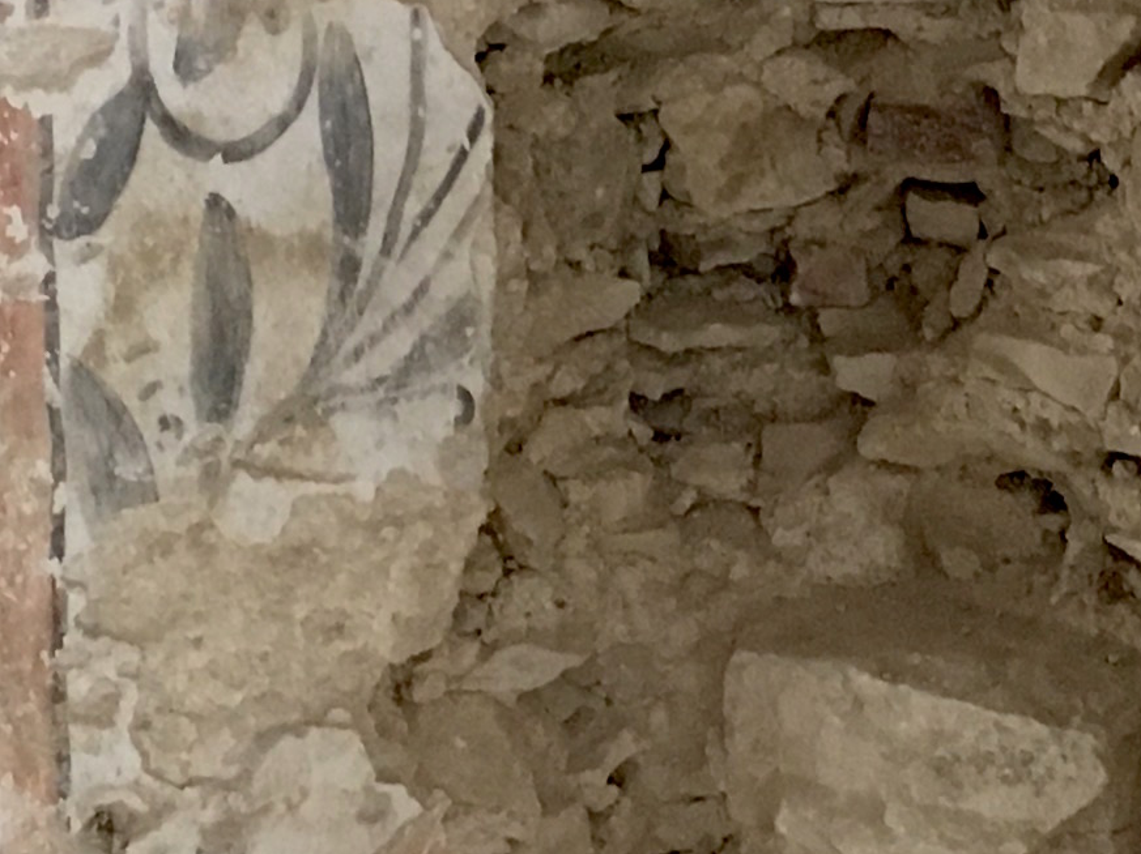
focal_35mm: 134
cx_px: 648
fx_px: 4415
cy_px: 159
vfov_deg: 11.0
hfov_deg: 14.7
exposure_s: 1/20
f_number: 2.2
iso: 200
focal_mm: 4.15
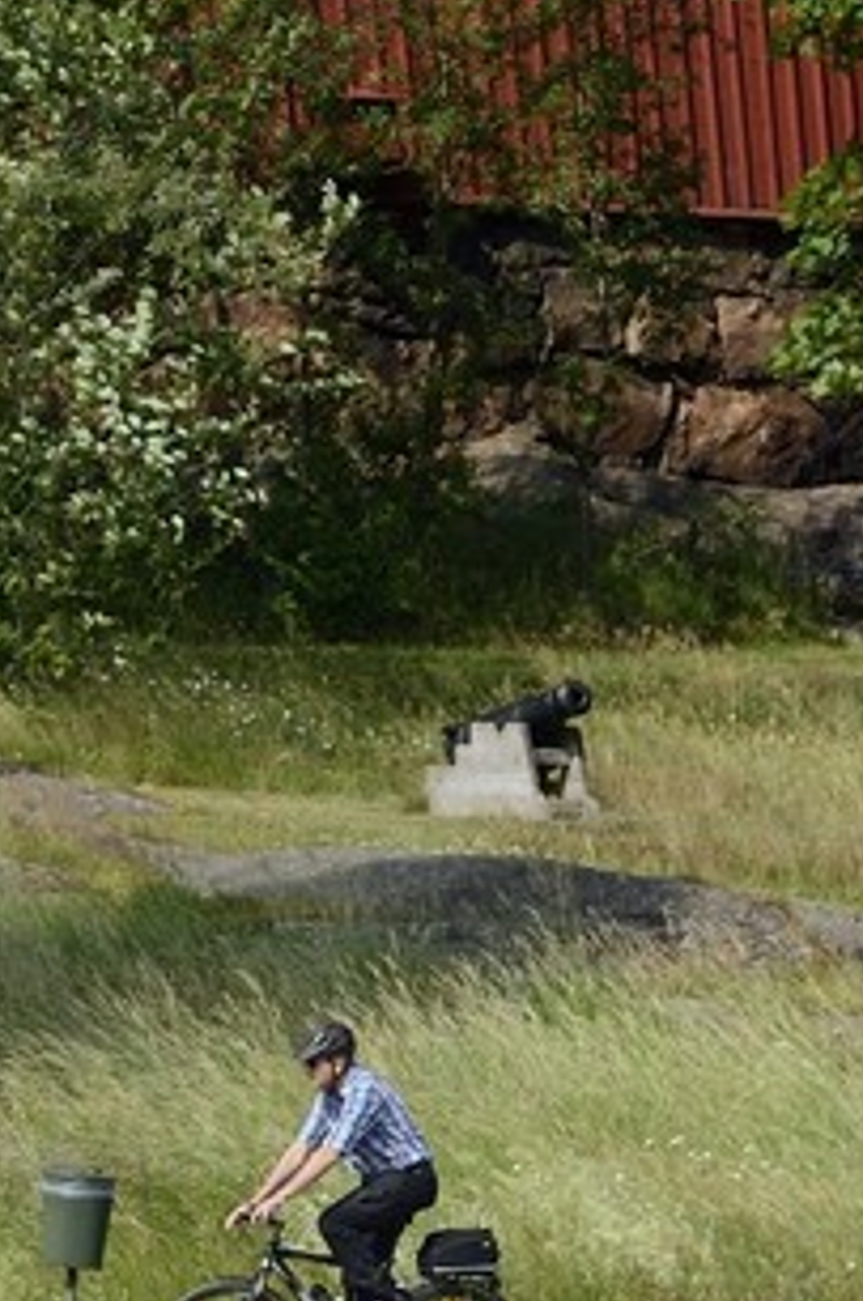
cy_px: -812
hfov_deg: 2.4
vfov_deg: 3.6
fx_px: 20781
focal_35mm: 576
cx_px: -623
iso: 200
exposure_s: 1/500
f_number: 9
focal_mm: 110
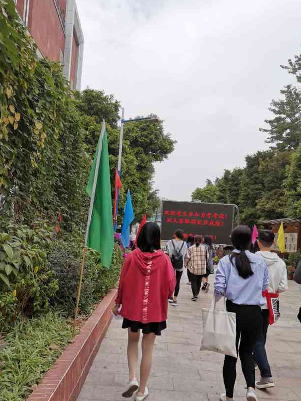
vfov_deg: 59.8
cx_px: 128
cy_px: 221
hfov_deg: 46.7
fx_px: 348
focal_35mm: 30
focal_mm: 4.75
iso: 50
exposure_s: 1/1000
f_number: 1.8
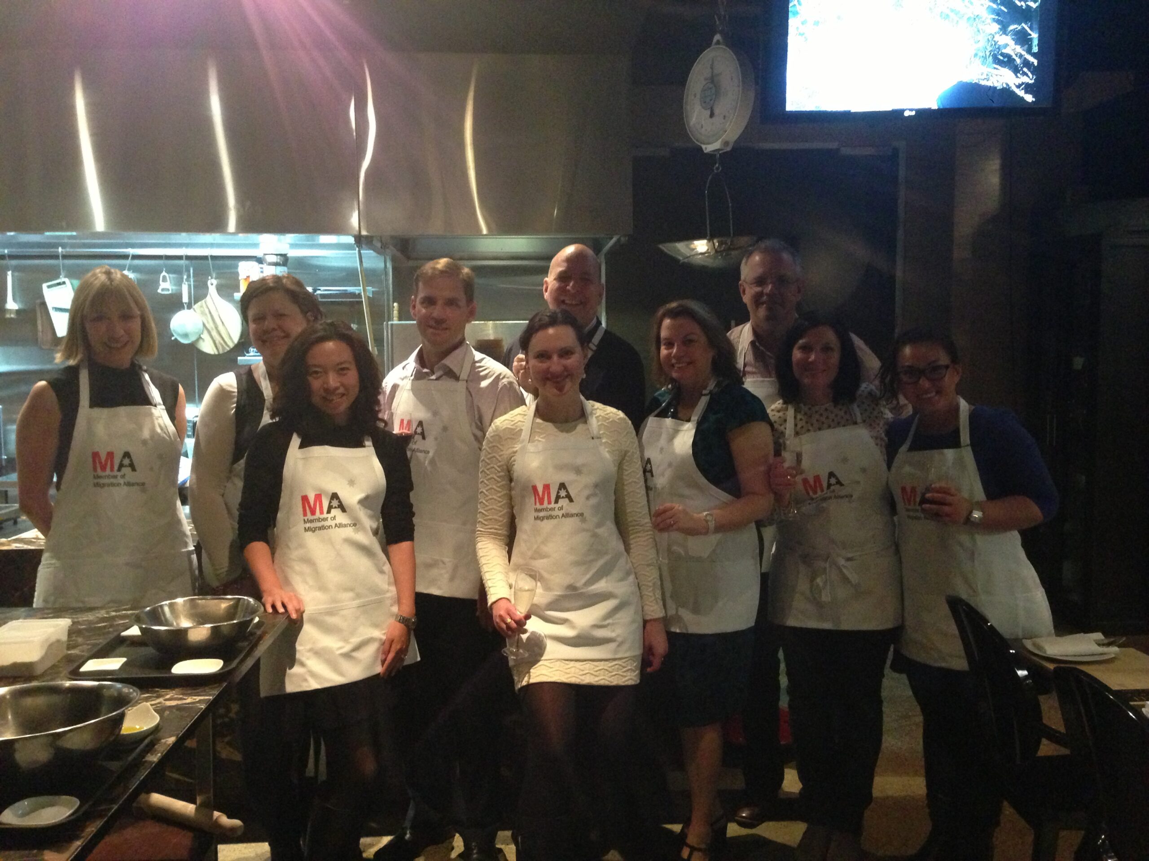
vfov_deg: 42.9
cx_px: 574
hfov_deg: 55.4
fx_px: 1095
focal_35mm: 33
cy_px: 430
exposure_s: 1/15
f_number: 2.4
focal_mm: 4.13
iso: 500
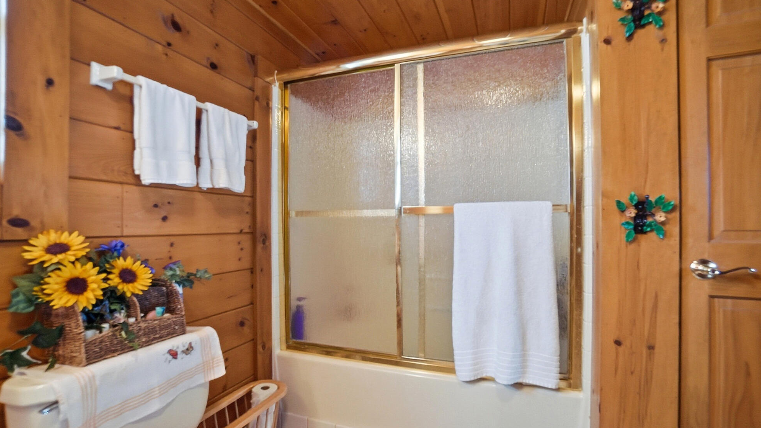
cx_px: 383
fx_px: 323
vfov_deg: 67.1
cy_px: 222
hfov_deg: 99.4
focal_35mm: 16
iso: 125
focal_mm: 10
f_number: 5.6
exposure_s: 1/30
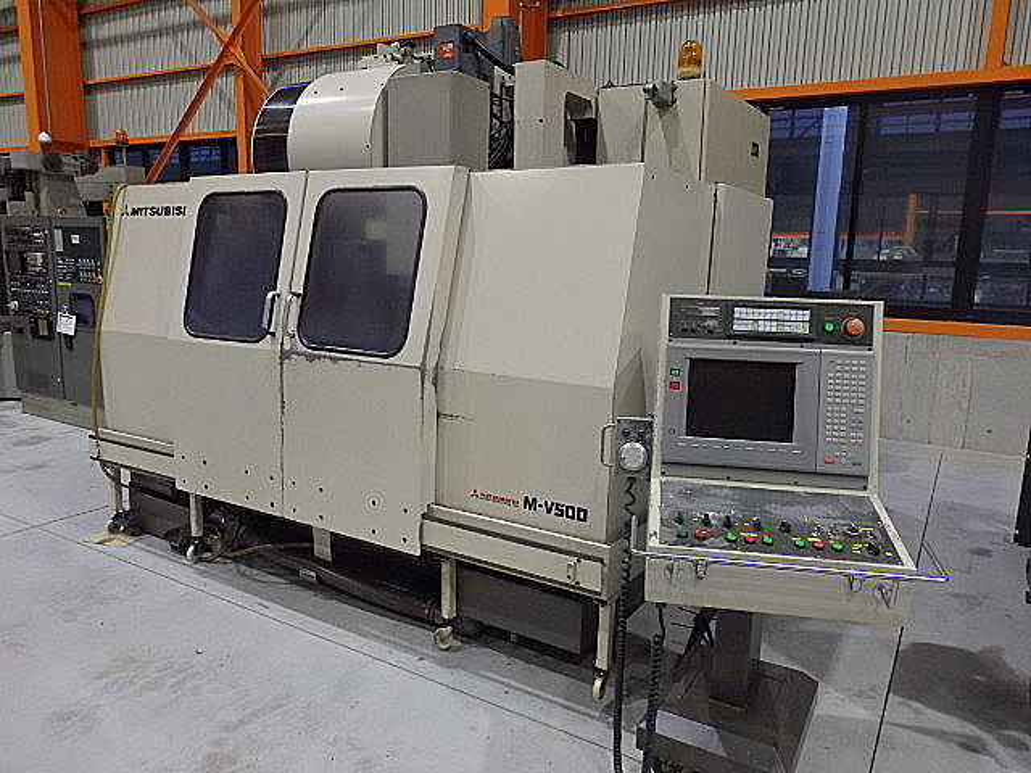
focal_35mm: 25
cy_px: 386
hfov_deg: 69.4
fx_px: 745
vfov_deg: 54.9
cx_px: 516
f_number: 3
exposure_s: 1/30
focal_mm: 4.5
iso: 320
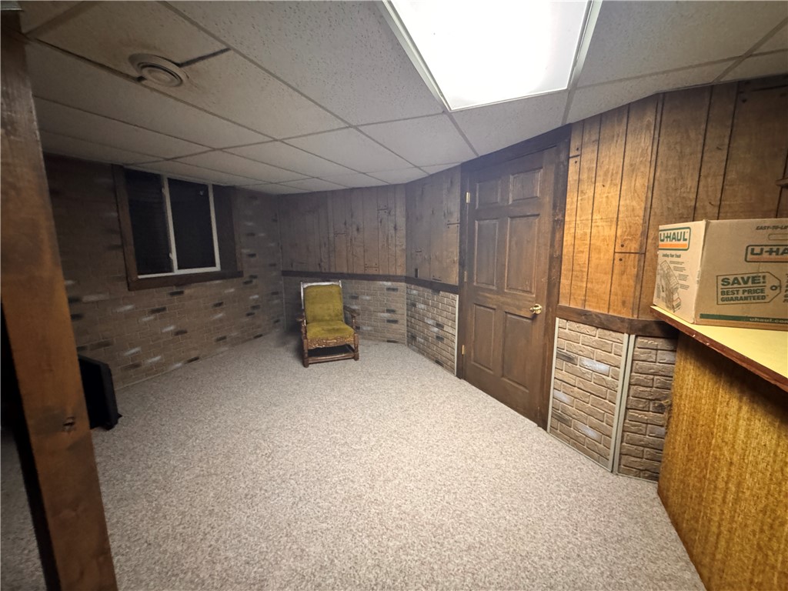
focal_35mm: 14
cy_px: 296
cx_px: 394
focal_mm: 2.22
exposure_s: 1/30
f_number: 2.2
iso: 1250
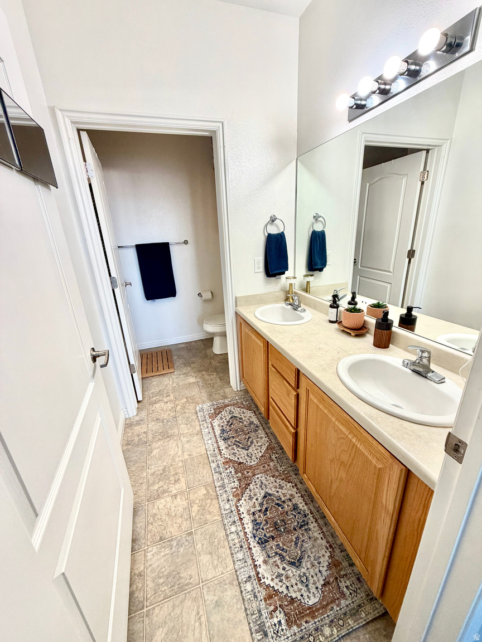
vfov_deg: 102.1
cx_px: 241
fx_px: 260
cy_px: 321
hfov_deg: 85.7
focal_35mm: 14
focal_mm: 2.22
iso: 125
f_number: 2.2
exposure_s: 1/120
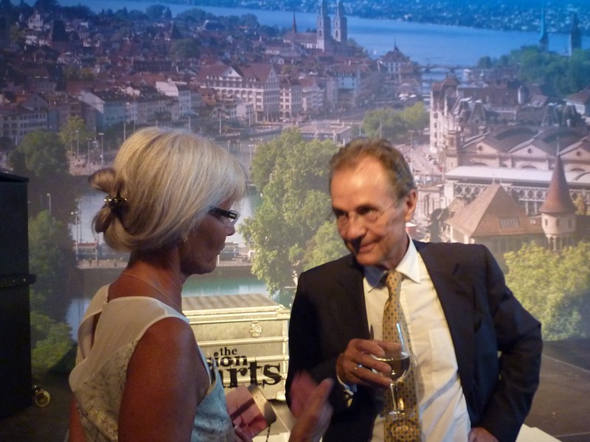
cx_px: 295
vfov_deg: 35.1
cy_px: 221
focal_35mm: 41
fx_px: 699
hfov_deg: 45.8
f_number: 3.4
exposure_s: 1/13
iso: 400
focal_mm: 4.7
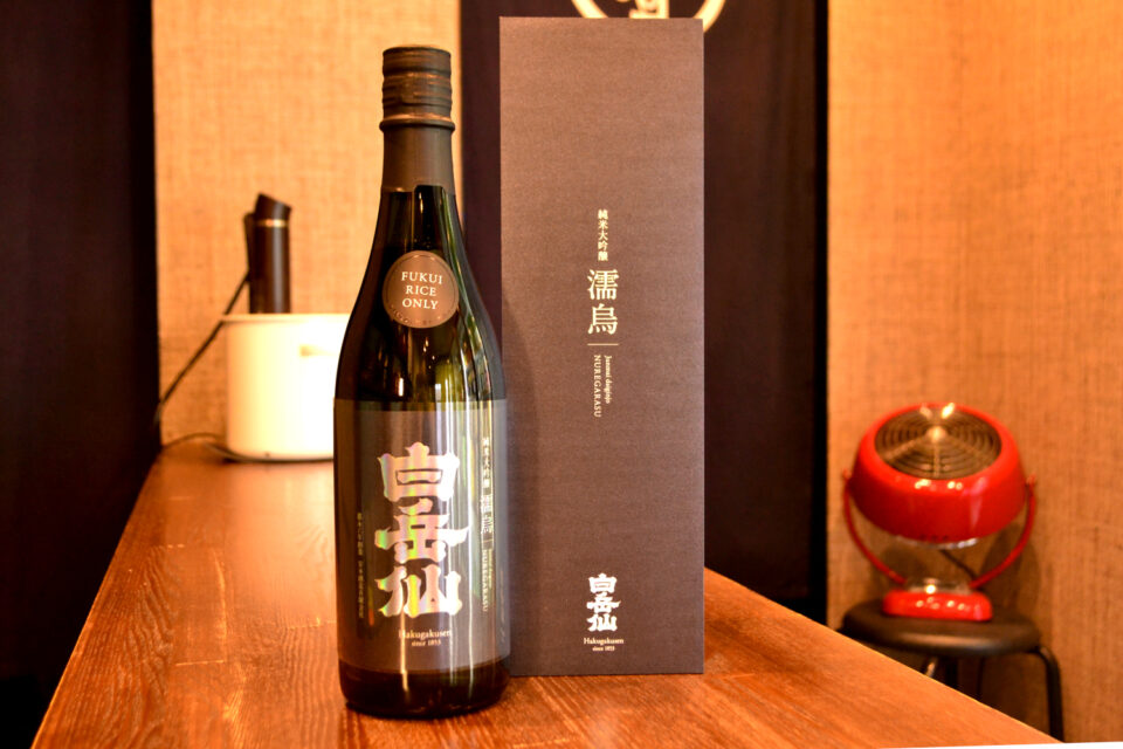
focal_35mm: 36
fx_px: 1123
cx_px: 562
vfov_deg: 36.9
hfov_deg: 53.1
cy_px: 374
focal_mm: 24
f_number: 4.5
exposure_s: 1/30
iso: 1600
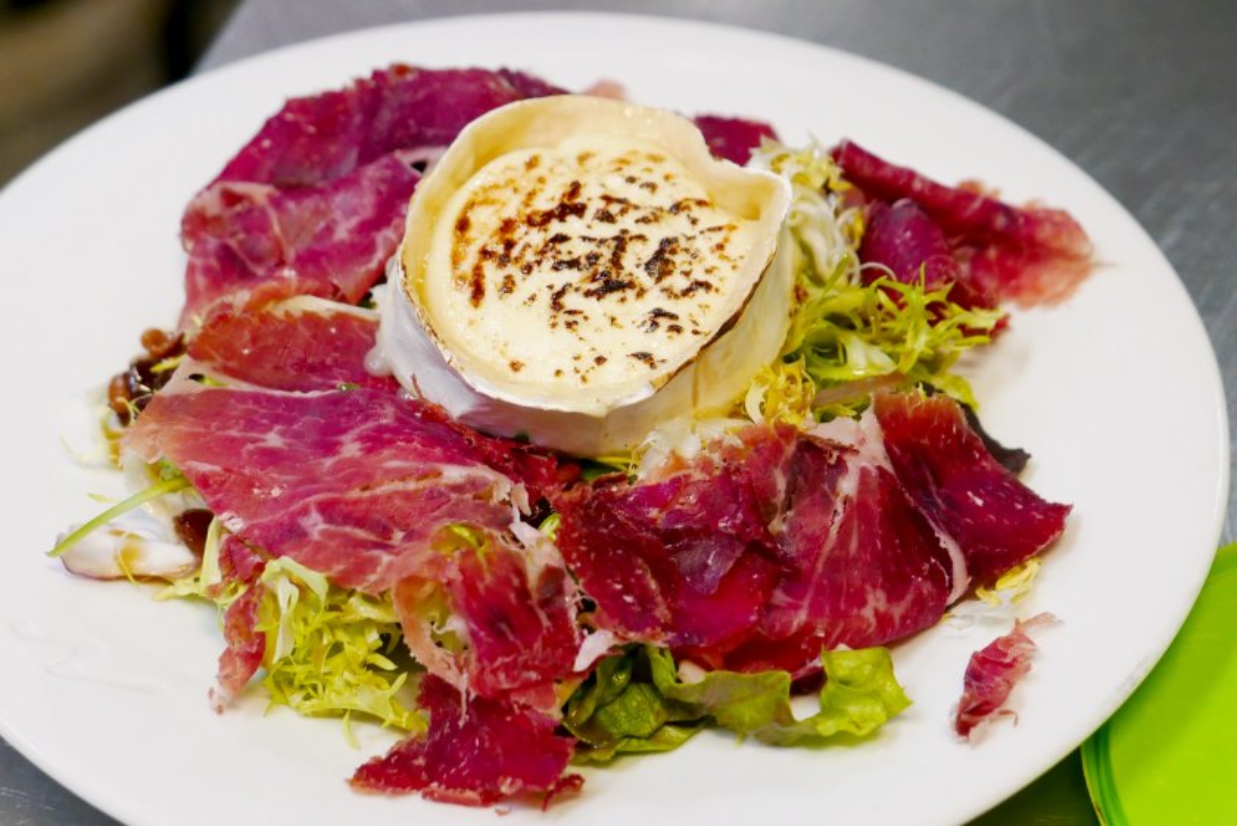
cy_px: 413
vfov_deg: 14.6
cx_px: 618
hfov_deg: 21.7
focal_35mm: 94
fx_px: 3231
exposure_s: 1/125
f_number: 2.8
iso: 1000
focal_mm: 34
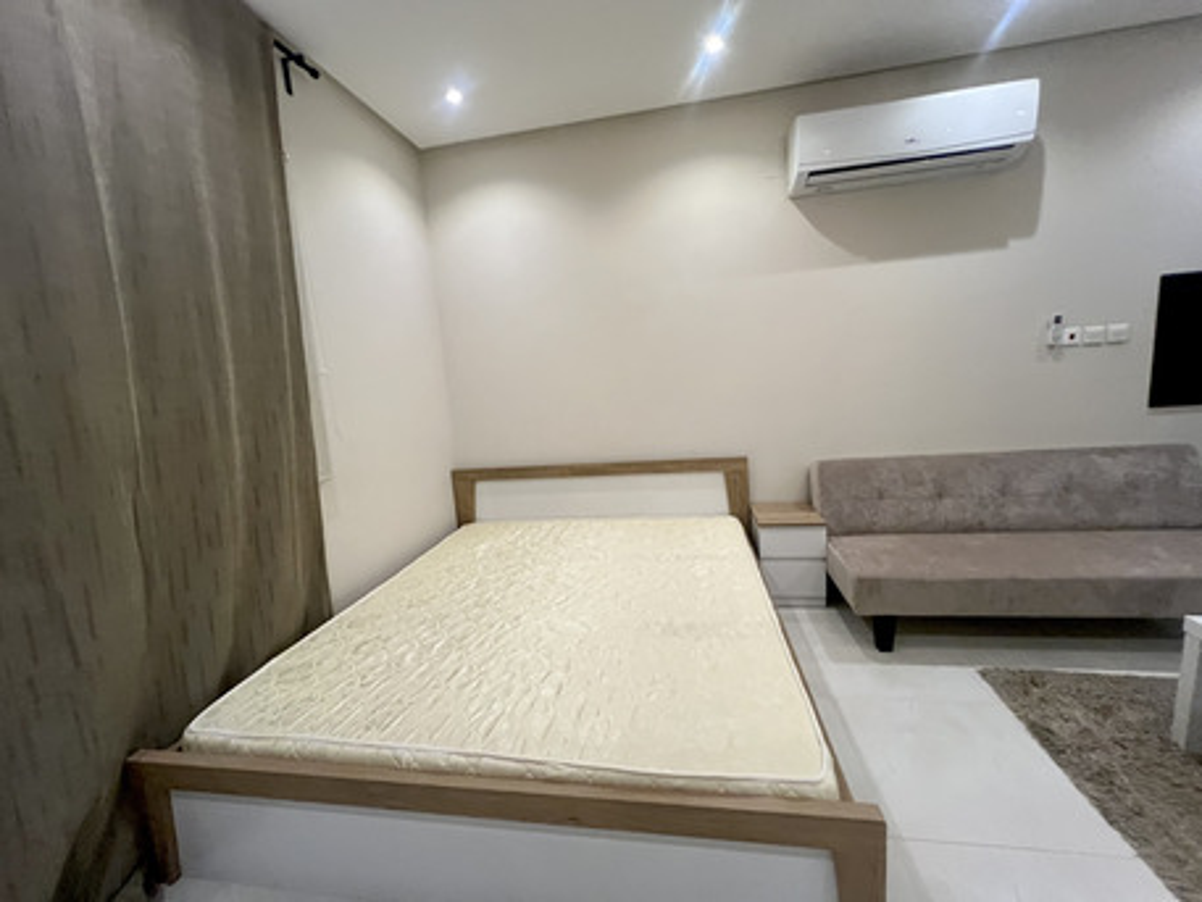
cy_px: 451
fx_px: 452
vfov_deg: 89.9
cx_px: 601
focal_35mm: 13
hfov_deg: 106.2
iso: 250
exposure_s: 1/100
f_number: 1.8
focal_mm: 1.57
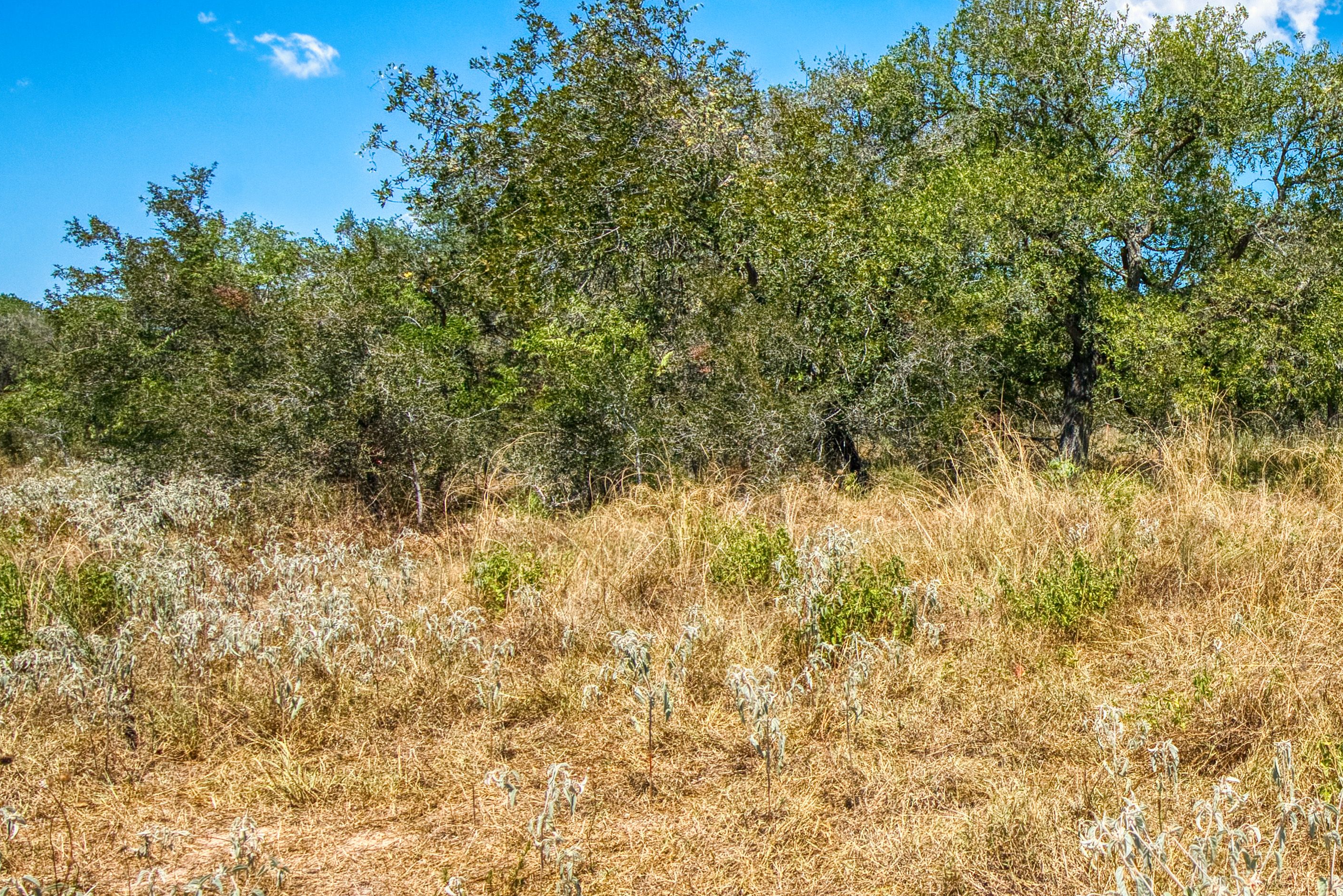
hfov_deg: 50.1
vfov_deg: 38.9
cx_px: 1188
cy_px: 450
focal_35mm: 34
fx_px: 1269
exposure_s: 1/30
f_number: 11
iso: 100
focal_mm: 16
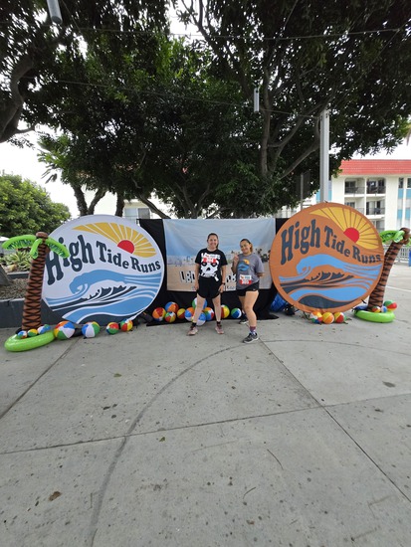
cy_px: 274
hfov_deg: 90.0
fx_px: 206
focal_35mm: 13
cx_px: 206
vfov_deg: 106.2
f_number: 2.2
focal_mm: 1.7
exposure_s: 1/60
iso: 500
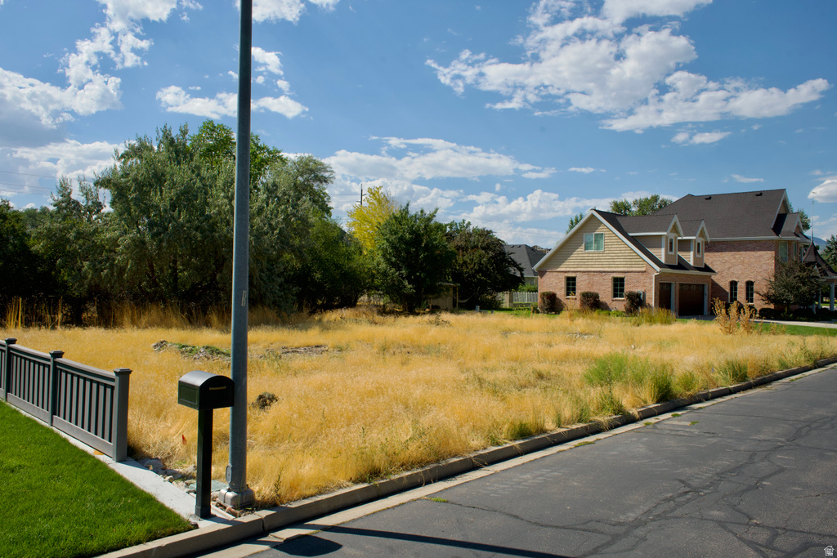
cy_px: 279
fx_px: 651
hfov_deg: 65.5
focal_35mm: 28
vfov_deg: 46.4
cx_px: 418
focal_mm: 28
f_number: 11
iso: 200
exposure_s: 1/640
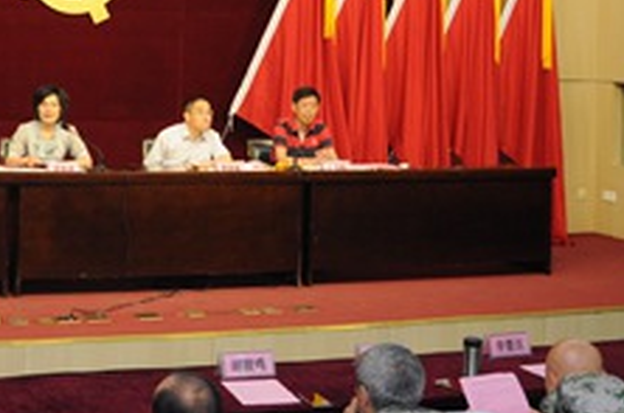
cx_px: 126
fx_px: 1159
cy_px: -15
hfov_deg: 29.5
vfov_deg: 19.5
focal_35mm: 67
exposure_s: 1/60
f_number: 4
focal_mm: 18
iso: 720
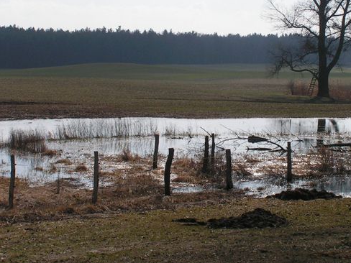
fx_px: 1196
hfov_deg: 16.6
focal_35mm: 118
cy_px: 64
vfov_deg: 12.5
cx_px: 252
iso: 50
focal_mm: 12.1
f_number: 6.3
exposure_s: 1/800
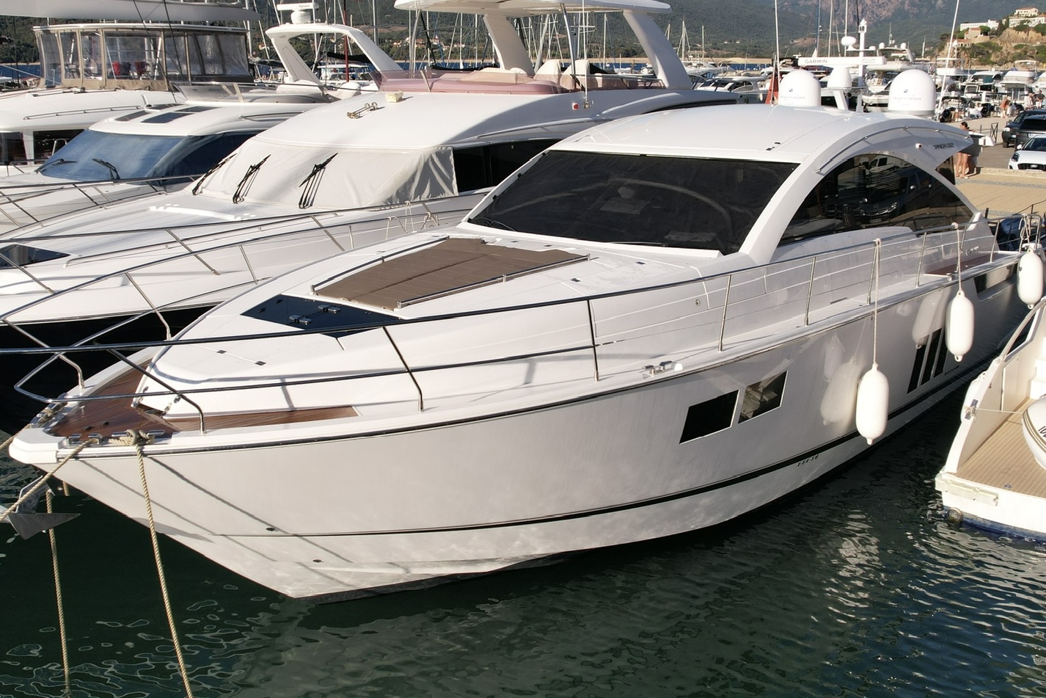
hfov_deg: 78.6
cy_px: 349
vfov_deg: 57.2
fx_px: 639
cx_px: 523
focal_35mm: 22
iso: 100
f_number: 2.8
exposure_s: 1/90
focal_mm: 8.38
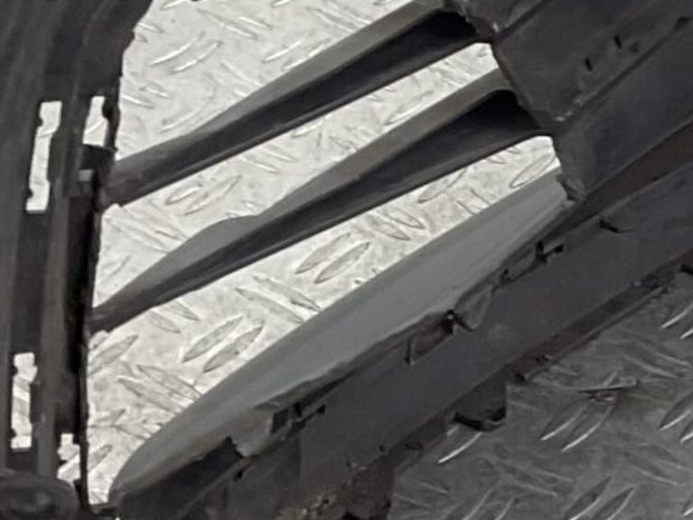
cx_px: 1220
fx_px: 3064
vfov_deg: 9.7
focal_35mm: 153
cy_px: 54
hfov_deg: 12.0
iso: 32
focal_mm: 3
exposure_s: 1/100
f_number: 1.8
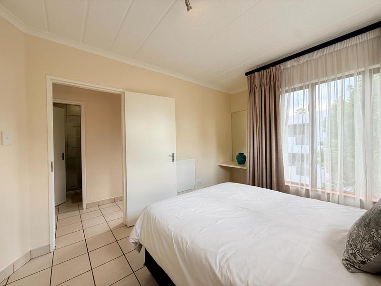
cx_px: 190
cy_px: 143
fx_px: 154
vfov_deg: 85.7
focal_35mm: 14
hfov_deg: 102.1
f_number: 2.2
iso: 64
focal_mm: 2.22
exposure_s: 1/99
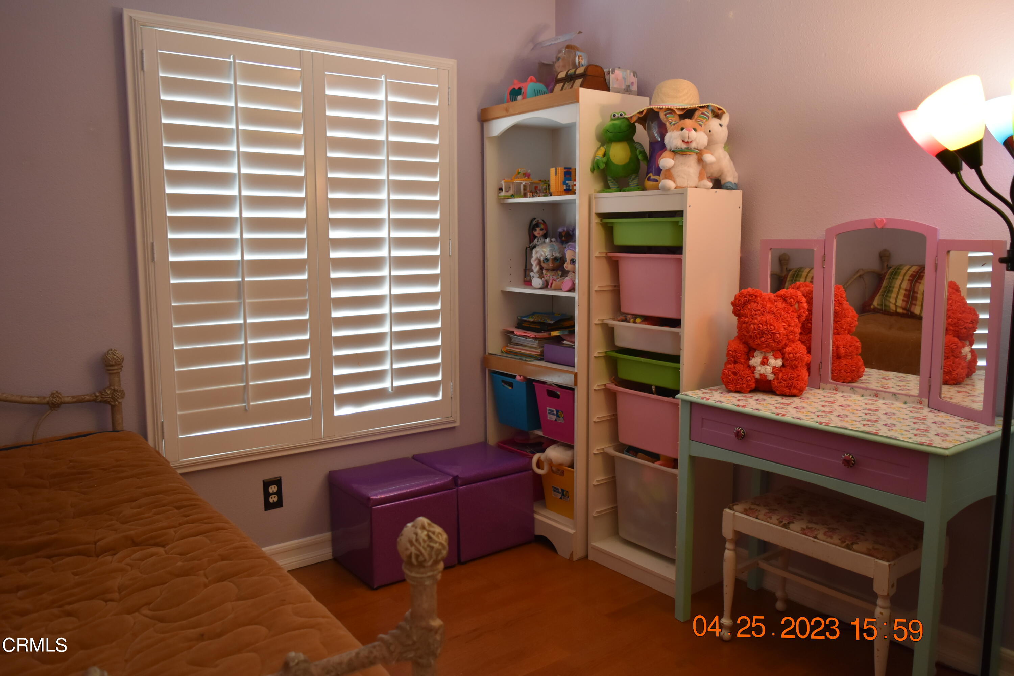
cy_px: 338
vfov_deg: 47.9
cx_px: 507
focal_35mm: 27
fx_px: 761
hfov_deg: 67.4
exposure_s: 1/60
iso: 800
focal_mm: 18
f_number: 3.5
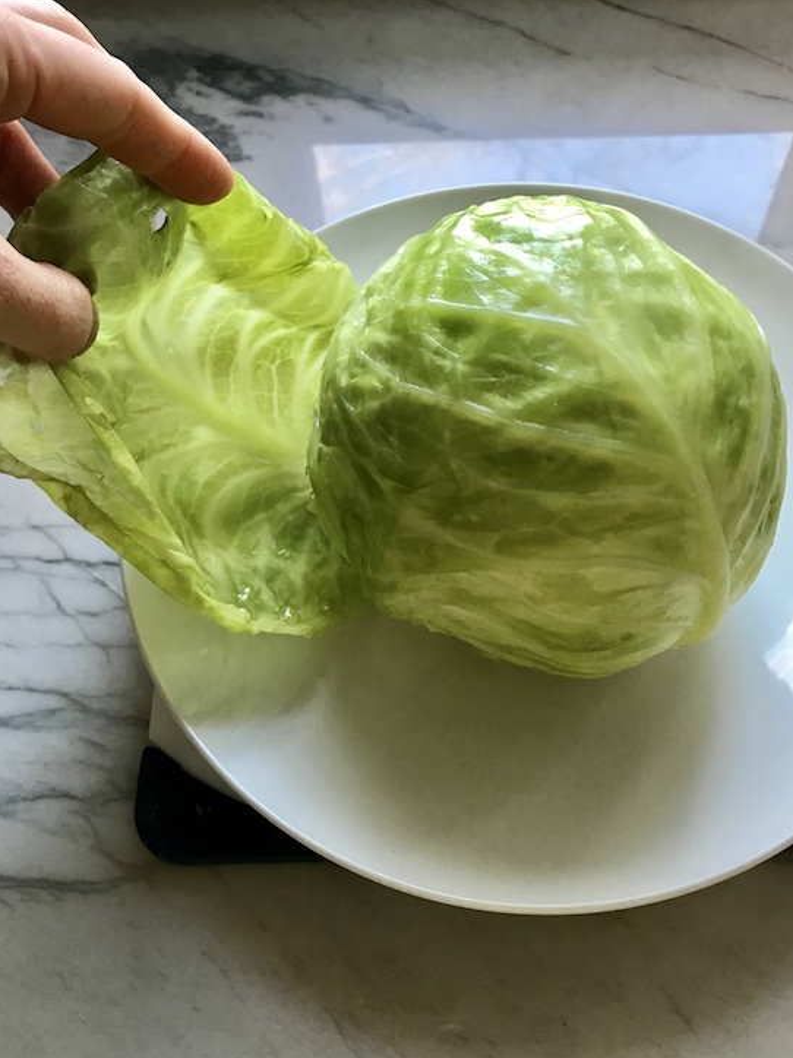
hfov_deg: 45.4
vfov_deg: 58.4
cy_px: 534
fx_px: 947
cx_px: 436
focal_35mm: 31
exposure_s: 1/30
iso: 40
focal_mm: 3.99
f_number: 1.8
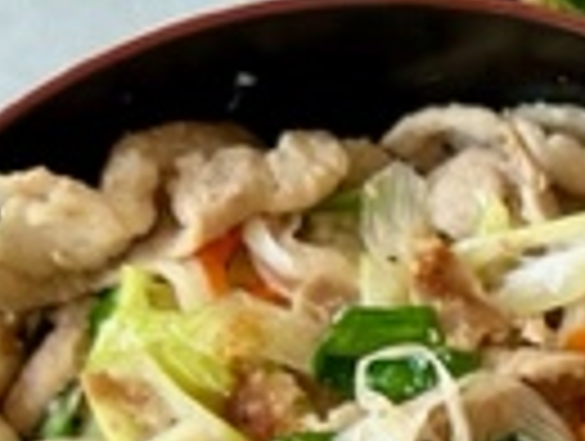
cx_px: 810
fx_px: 2167
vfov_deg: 11.3
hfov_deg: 14.6
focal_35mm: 128
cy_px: 576
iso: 64
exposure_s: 1/121
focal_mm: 5.7
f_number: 1.5
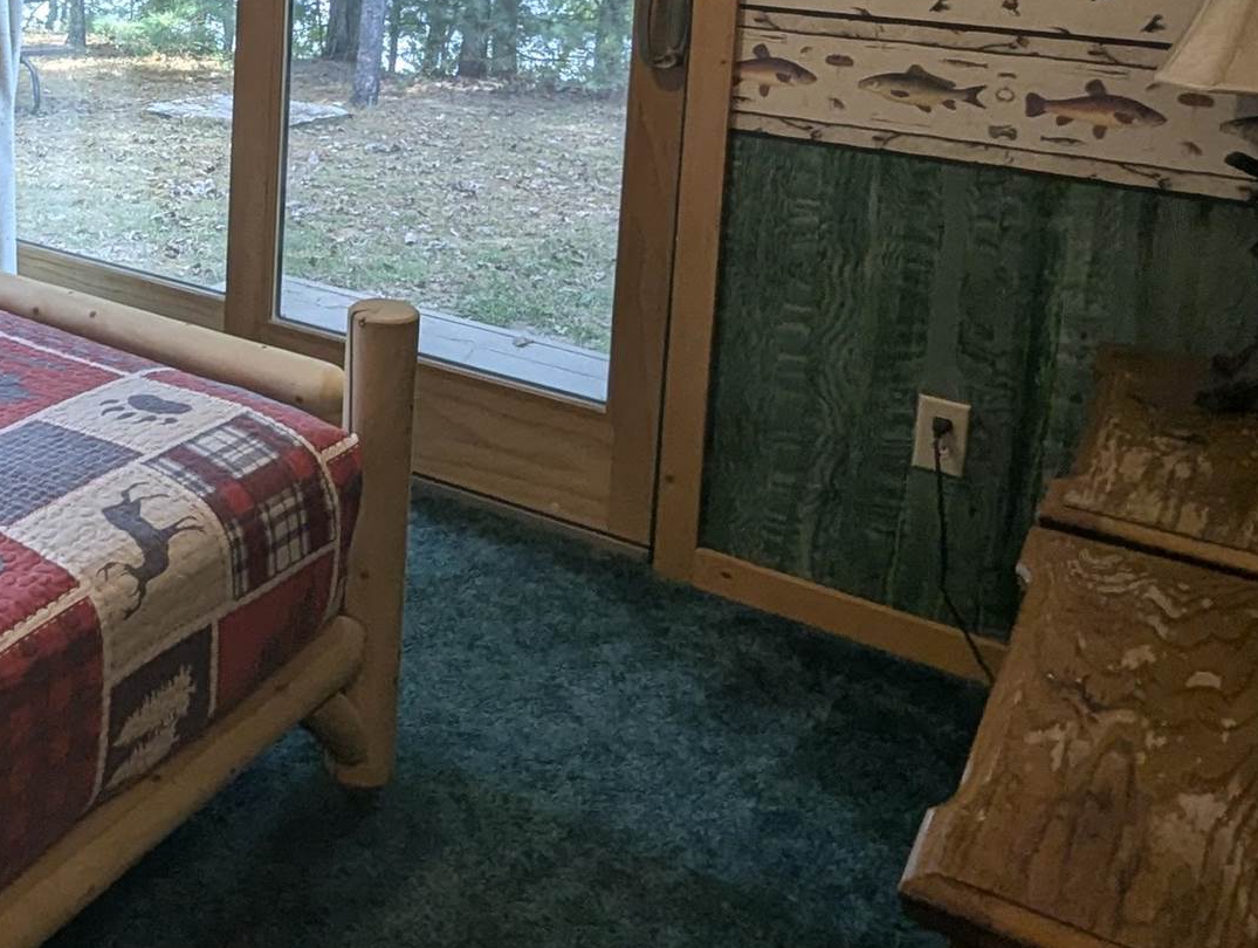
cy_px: -32
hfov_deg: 45.9
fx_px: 1347
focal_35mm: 37
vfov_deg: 34.7
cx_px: 153
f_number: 2.2
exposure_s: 1/120
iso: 172
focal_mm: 1.95
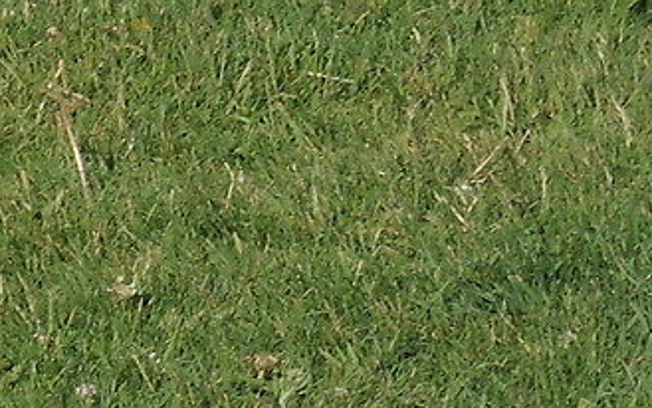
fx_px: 11680
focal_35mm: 657
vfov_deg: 2.0
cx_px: -975
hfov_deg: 3.2
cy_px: -941
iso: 80
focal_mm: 17.7
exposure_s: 1/1250
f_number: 3.2
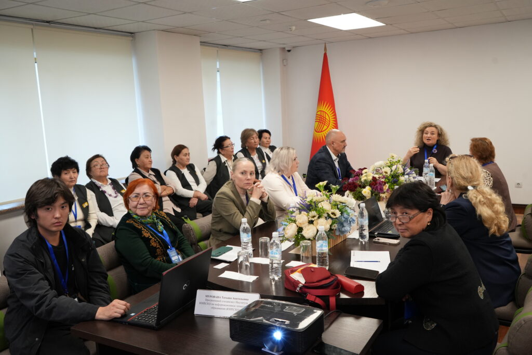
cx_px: 266
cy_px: 178
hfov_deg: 58.7
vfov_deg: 41.1
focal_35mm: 32
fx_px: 473
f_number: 6.3
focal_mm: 32
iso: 2500
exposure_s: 1/100
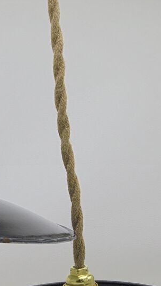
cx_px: 10
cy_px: 190
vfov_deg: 23.8
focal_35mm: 89
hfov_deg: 13.5
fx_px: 675
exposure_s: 1/40
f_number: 4.8
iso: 100
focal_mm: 8.9
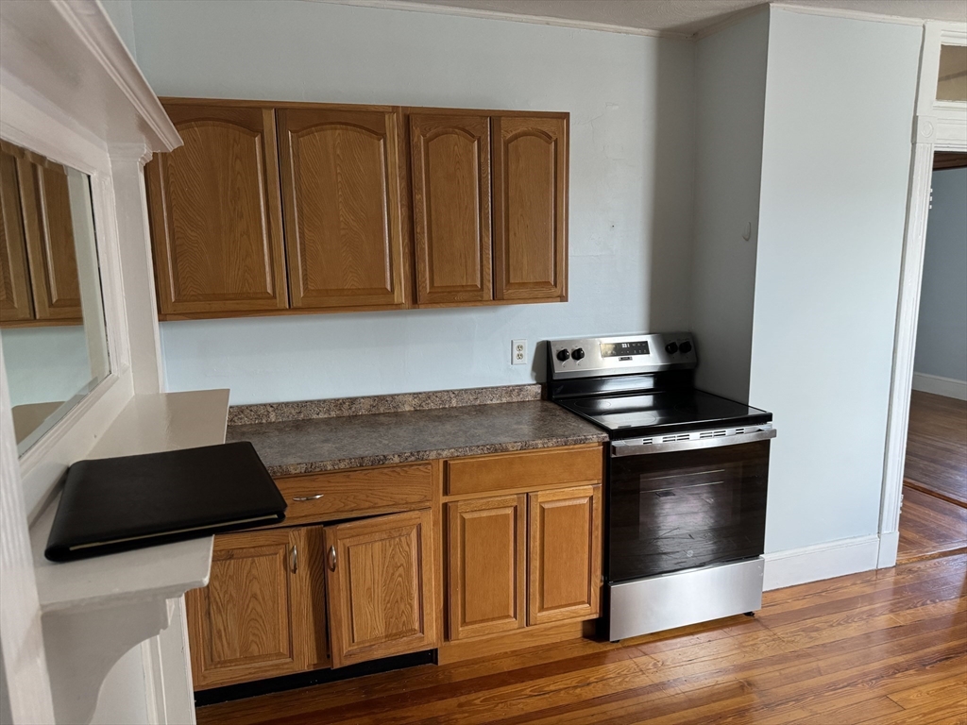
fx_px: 670
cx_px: 484
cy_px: 362
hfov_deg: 71.6
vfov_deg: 56.8
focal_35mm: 24
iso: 320
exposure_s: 1/60
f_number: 1.78
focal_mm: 6.76
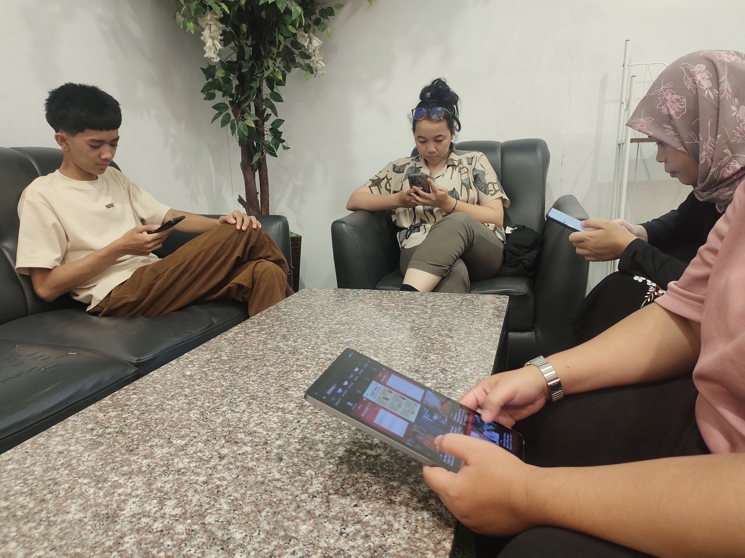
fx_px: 538
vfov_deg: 54.9
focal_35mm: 25
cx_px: 372
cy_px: 279
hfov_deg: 69.4
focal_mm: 5.42
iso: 1604
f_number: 1.89
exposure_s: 1/25
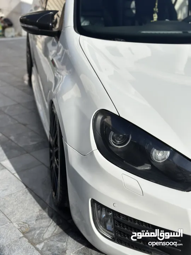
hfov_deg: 30.3
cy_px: 128
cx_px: 96
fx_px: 353
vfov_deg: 39.7
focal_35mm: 48
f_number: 1.78
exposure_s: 1/10870
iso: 100
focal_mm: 6.86
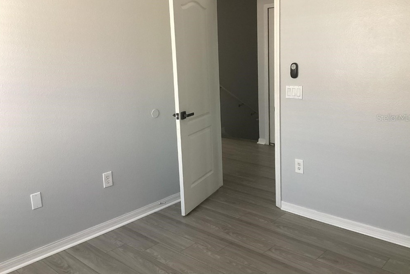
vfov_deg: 39.9
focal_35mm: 33
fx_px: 376
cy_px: 117
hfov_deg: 57.2
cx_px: 205
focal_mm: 3.3
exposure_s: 1/60
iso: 160
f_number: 2.4
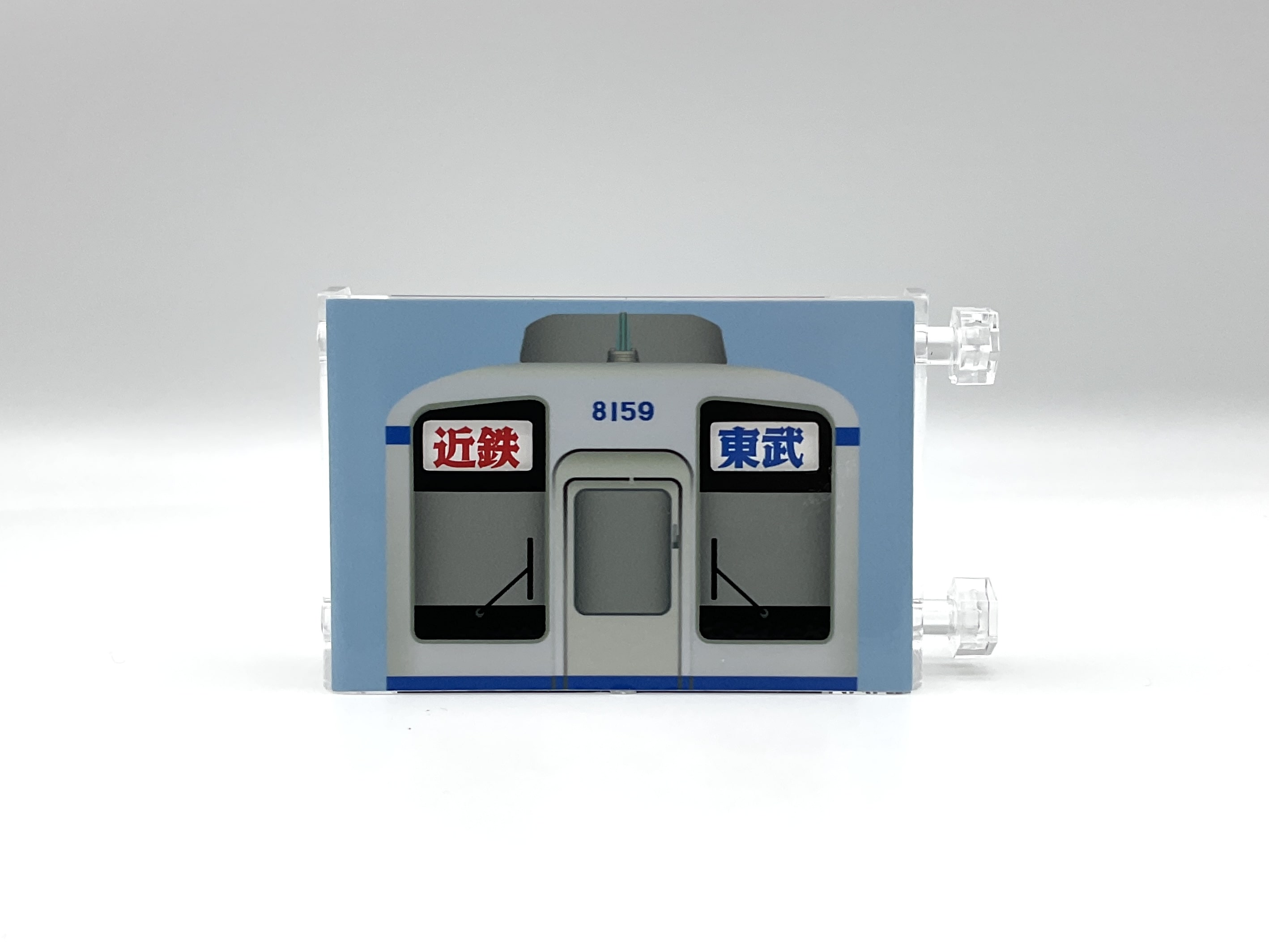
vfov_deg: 48.2
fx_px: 1063
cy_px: 476
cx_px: 634
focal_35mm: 29
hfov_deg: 61.7
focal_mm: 3
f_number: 1.8
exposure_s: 1/419
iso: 25
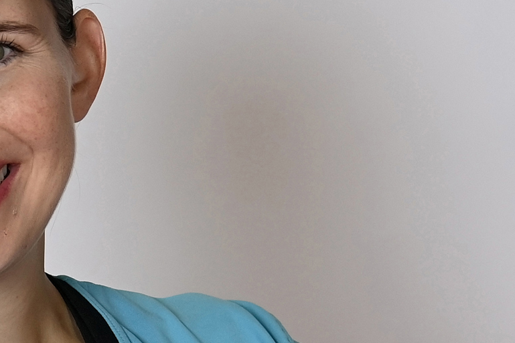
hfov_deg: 7.4
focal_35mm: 273
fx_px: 3906
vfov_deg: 5.0
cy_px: 366
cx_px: -332
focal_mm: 70
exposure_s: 1/250
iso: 320
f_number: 5
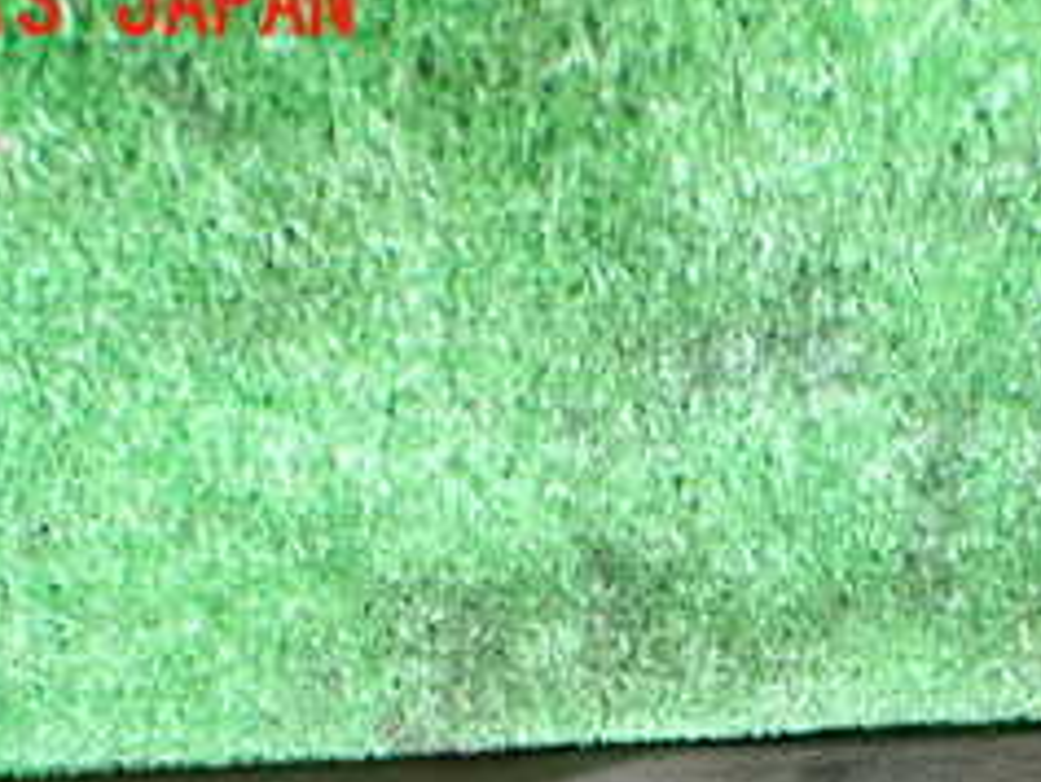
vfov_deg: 18.4
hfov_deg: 25.1
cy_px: 940
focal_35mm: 76
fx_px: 2287
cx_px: 874
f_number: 2.3
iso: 800
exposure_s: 1/80
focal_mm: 5.4
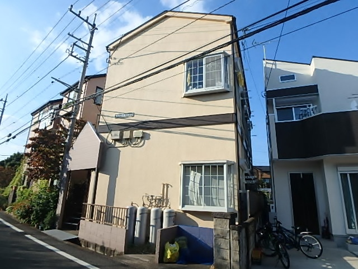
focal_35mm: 21
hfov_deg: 79.0
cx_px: 179
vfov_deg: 63.4
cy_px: 134
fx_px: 217
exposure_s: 1/1000
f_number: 3.5
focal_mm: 3.7
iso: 125
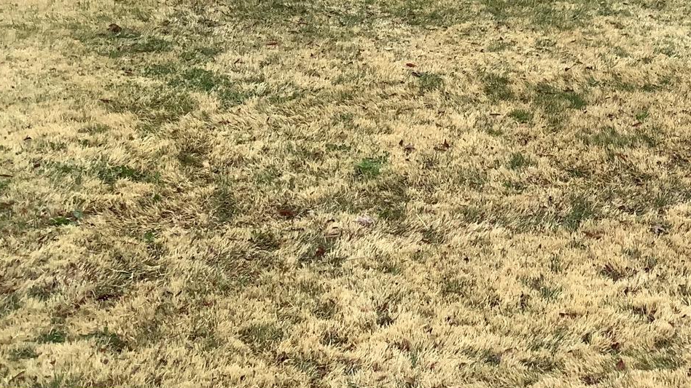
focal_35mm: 73
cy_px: -105
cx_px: 692
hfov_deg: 27.3
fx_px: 1337
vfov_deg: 15.8
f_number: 2.4
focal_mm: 3.3
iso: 25
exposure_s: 1/515
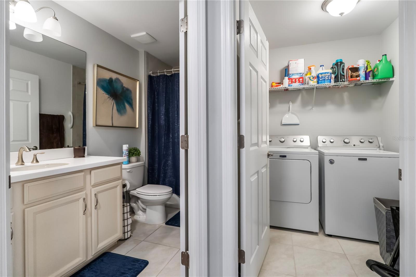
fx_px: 185
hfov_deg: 96.7
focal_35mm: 16
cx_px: 208
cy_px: 138
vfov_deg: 73.7
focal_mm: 16
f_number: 4
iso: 2500
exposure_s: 1/160
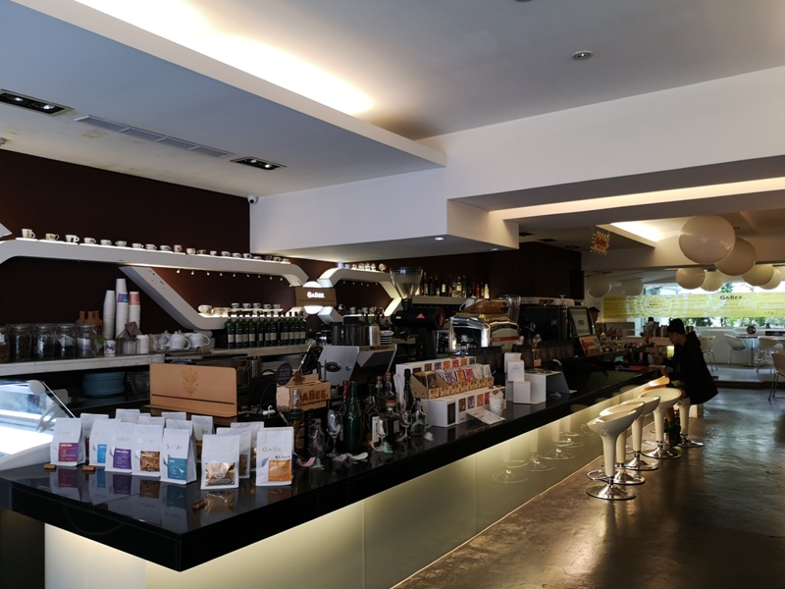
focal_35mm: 27
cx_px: 392
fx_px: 612
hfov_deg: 65.3
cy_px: 294
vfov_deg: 51.4
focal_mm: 3.95
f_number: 1.8
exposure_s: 1/50
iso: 80
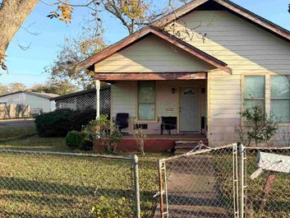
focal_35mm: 34
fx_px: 285
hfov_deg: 53.0
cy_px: 103
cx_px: 191
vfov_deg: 41.8
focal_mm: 6.76
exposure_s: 1/1437
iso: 80
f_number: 1.78
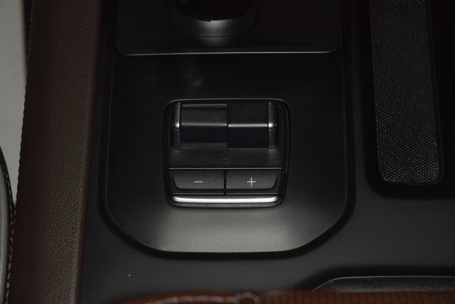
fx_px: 1327
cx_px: 228
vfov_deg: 13.0
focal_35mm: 105
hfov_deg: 19.5
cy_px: 152
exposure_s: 1/125
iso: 100
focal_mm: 70
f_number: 8
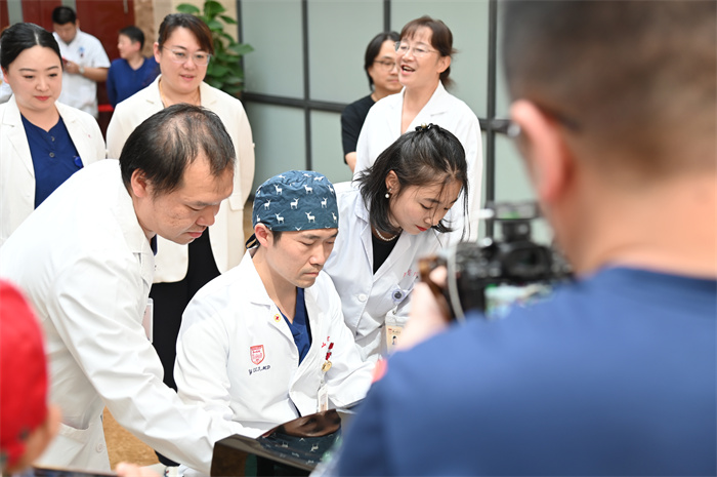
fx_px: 1154
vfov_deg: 23.3
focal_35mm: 58
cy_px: 238
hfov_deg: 34.5
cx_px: 358
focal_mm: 58
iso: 280
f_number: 4.5
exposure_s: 1/60
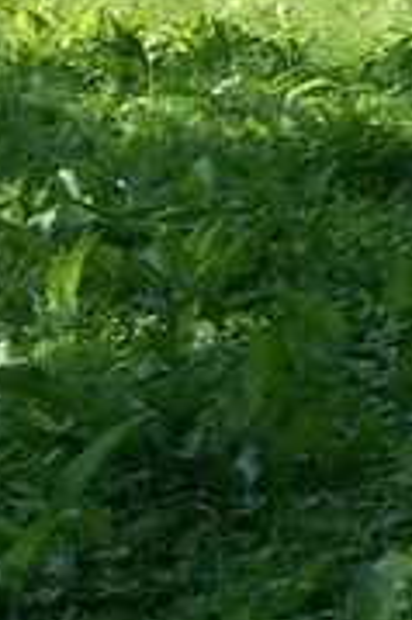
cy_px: -215
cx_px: 2164
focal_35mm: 246
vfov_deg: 8.3
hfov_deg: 4.6
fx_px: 4231
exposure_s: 1/408
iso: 50
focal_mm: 4.13
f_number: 2.2
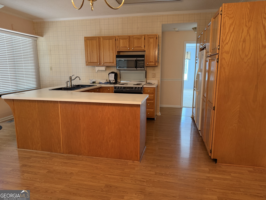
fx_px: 184
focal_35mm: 24
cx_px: 133
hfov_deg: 71.6
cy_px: 100
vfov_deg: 56.8
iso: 320
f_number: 1.78
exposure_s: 1/60
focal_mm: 6.76
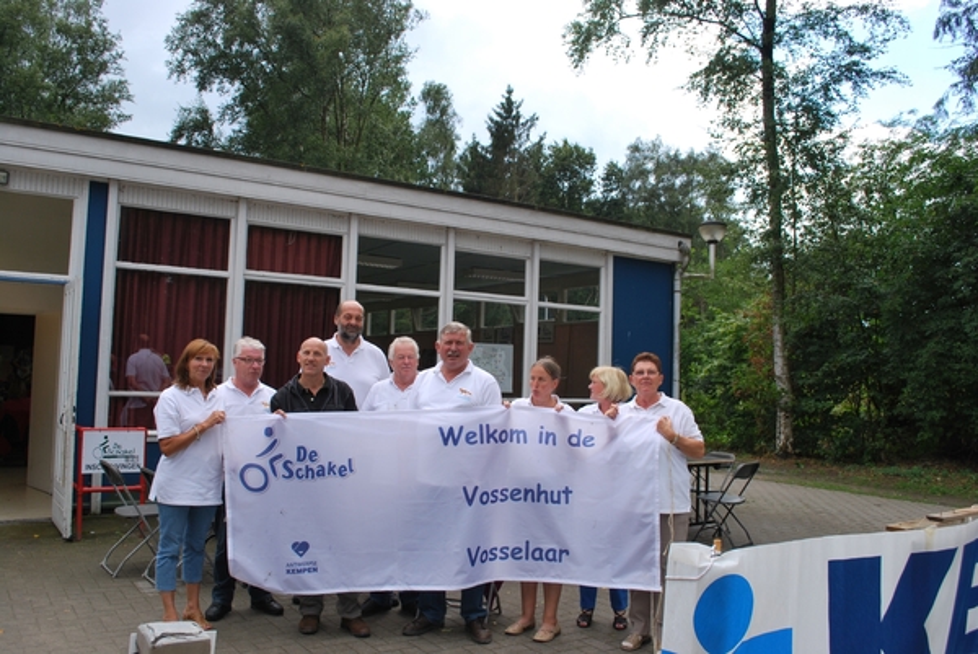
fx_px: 816
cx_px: 489
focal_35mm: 30
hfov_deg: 61.9
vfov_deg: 43.7
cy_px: 327
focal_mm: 20
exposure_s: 1/200
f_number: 7.1
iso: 100
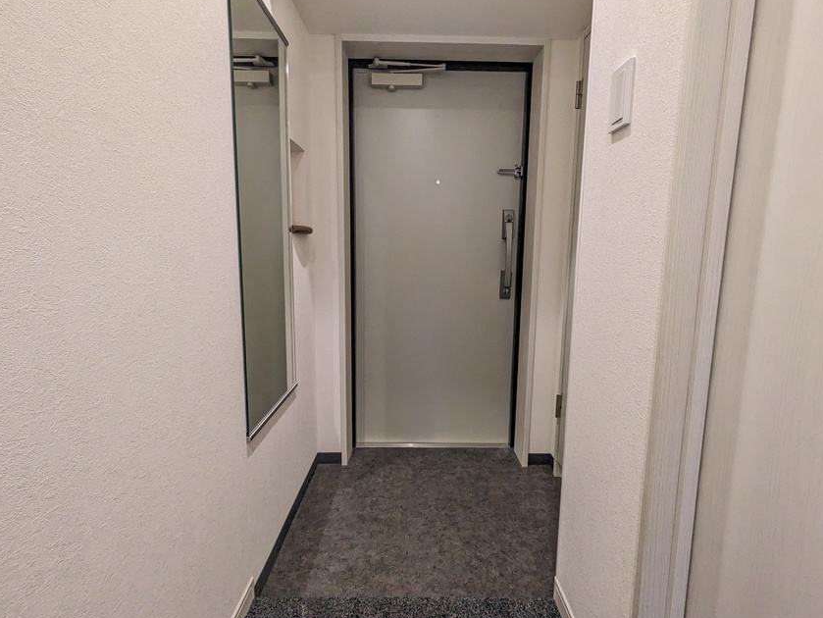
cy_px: 292
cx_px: 418
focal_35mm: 16
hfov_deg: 94.5
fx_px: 381
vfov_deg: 78.1
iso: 490
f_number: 2.2
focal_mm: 1.83
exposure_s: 1/120
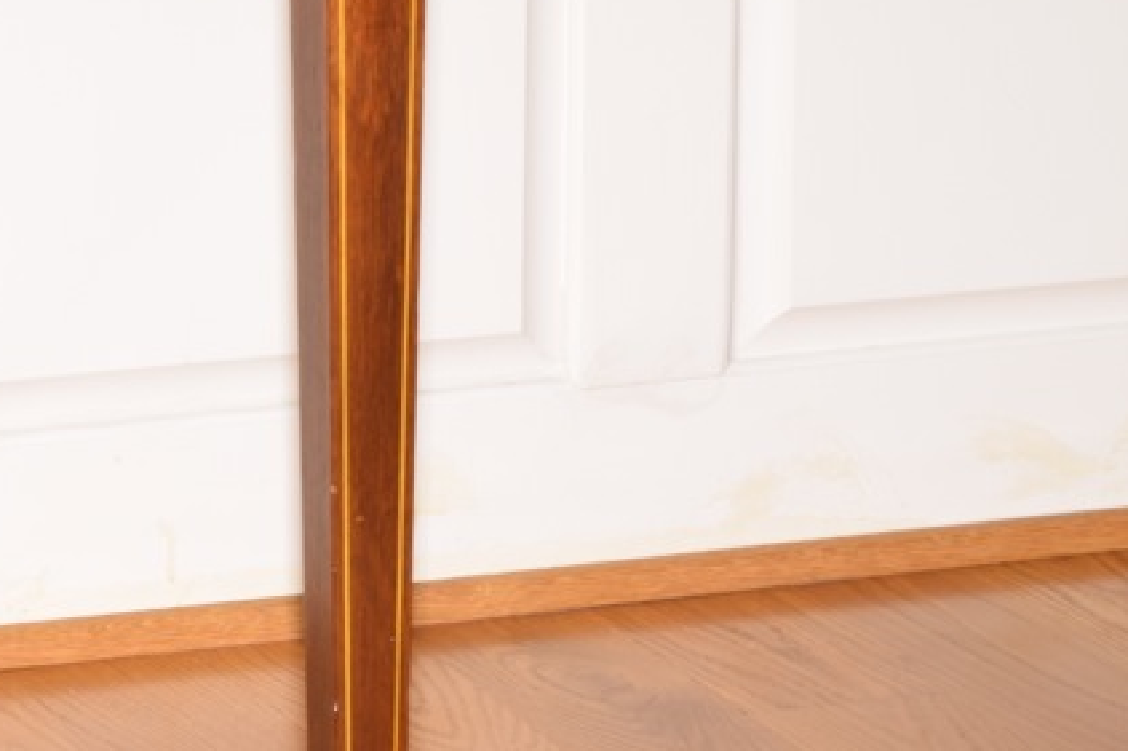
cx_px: -200
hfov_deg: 10.9
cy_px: 295
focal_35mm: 185
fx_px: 5794
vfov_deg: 7.4
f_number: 8
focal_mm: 52
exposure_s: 1/60
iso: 100
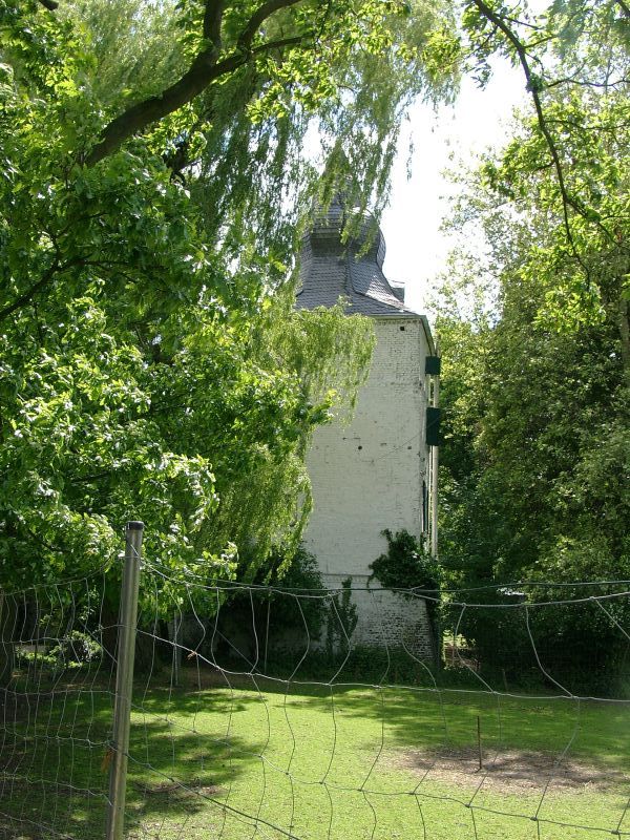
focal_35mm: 42
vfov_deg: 44.8
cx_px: 315
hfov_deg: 34.3
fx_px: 1019
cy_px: 420
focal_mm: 8.82
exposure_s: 1/279
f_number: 4
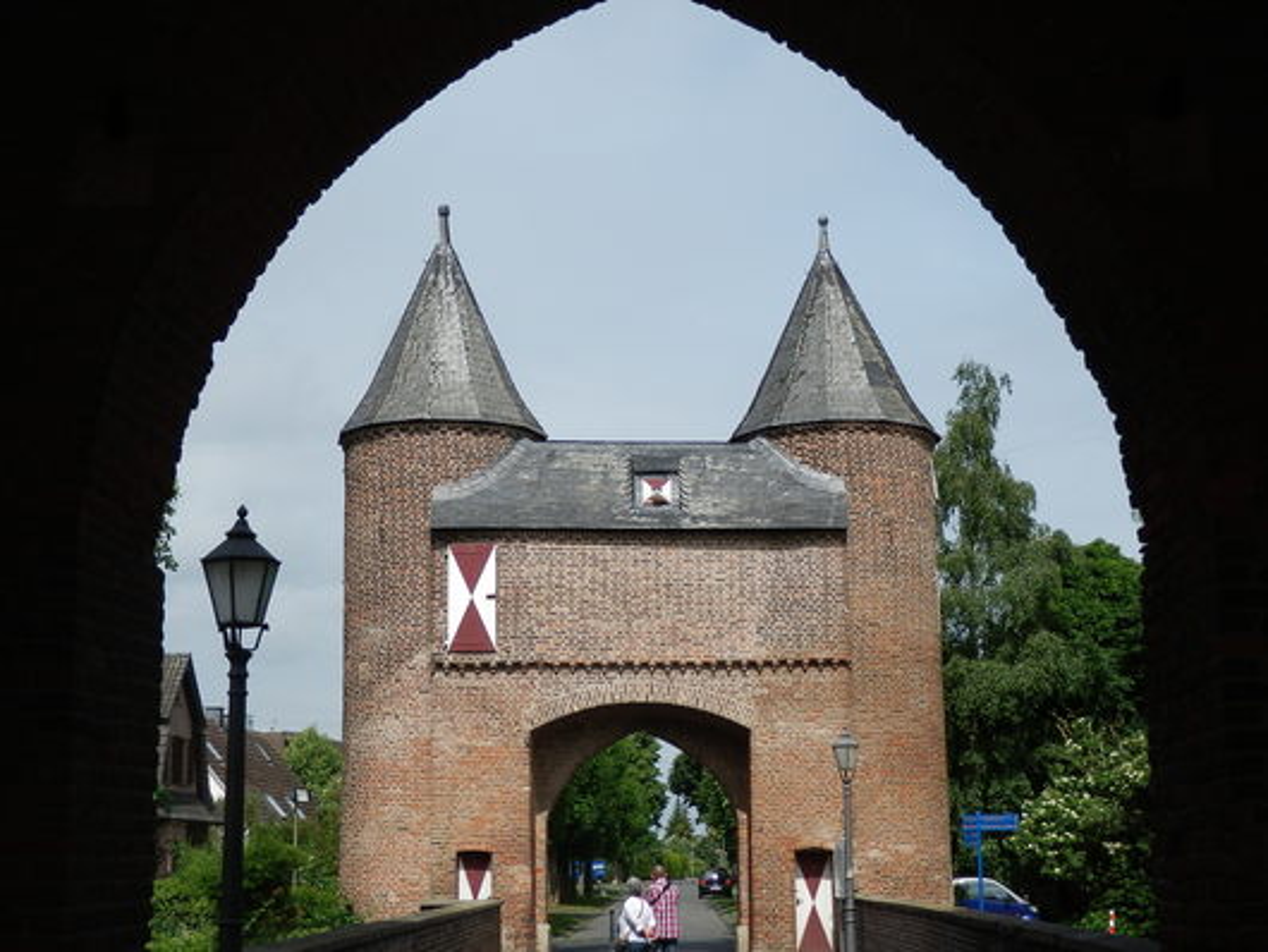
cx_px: 634
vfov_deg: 27.1
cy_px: 476
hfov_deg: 35.5
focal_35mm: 54
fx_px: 1979
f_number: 11.6
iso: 80
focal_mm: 9.8
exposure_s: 1/125
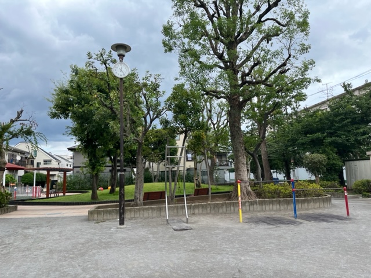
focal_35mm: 26
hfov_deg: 67.3
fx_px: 279
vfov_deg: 53.1
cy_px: 139
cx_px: 186
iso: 50
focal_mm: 5.1
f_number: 1.6
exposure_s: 1/1992
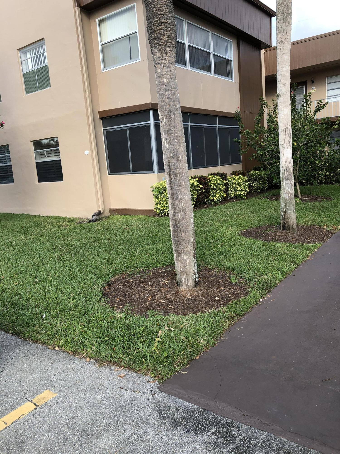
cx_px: 170
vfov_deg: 63.4
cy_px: 227
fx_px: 367
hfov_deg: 49.7
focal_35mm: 28
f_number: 1.8
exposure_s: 1/486
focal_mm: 3.99
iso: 20
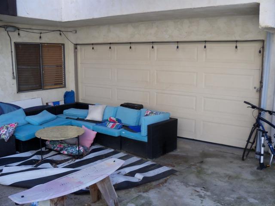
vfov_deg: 40.7
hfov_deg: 52.6
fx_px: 278
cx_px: 138
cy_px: 103
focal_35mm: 35
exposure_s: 1/160
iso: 80
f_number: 3.5
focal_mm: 6.2
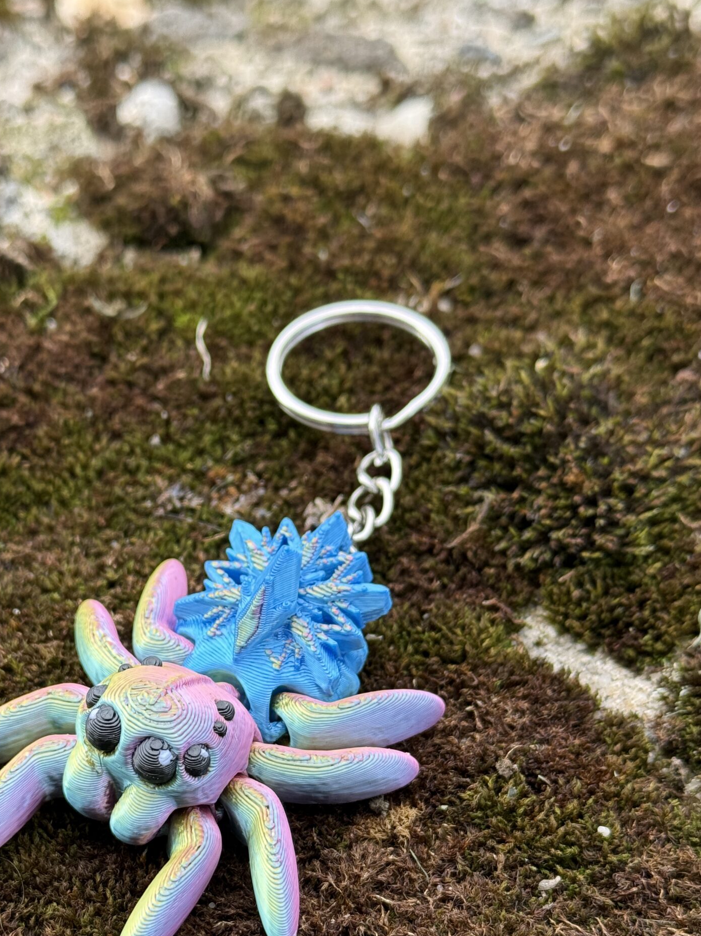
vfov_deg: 29.2
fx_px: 1782
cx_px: 242
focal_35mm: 66
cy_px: 639
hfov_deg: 22.2
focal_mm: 6.76
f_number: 1.78
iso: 80
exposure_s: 1/450
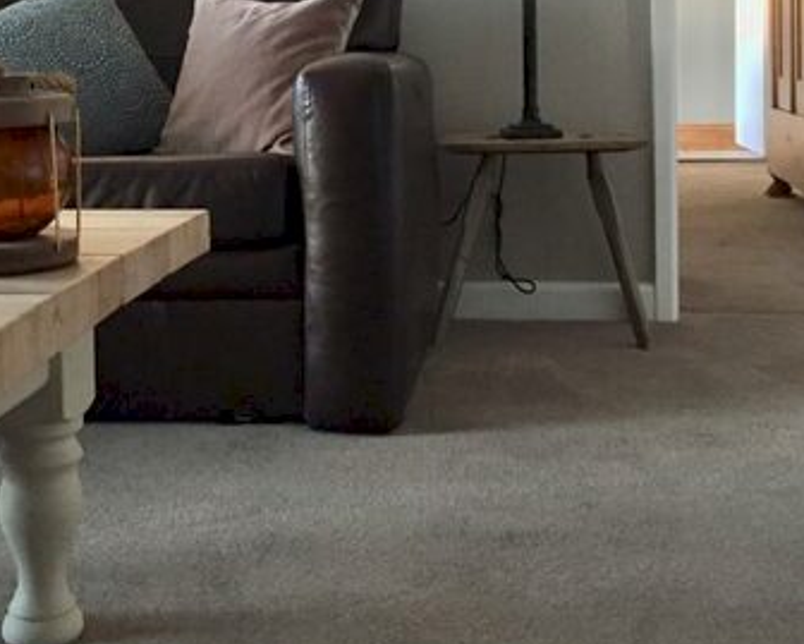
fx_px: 1404
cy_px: 119
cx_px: 325
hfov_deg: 31.9
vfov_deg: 25.3
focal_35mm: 59
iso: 250
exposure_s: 1/33
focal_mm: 4.15
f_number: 2.2
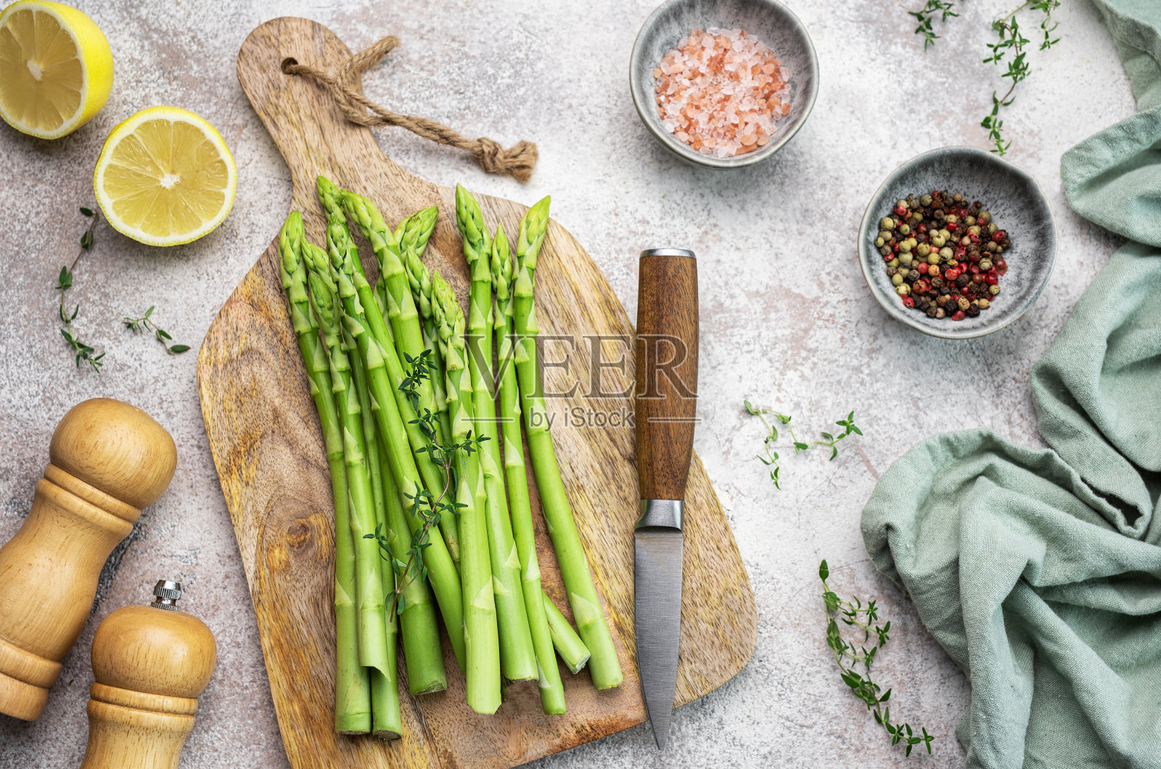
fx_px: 1609
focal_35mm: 50
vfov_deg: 26.9
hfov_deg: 39.7
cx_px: 580
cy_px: 384
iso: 100
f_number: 5.6
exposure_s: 1/100
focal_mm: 50
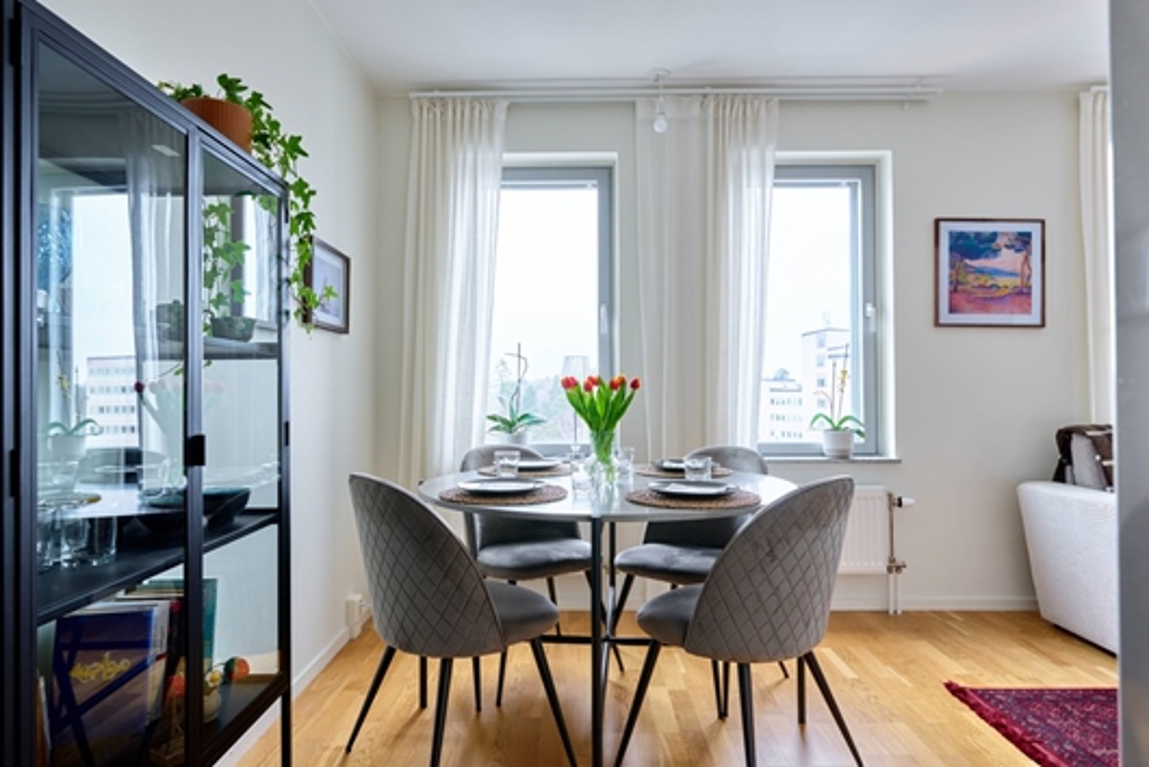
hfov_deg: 79.8
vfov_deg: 58.4
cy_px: 384
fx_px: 687
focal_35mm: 22
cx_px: 574
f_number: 8
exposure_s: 1/3
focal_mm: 21.5
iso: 400
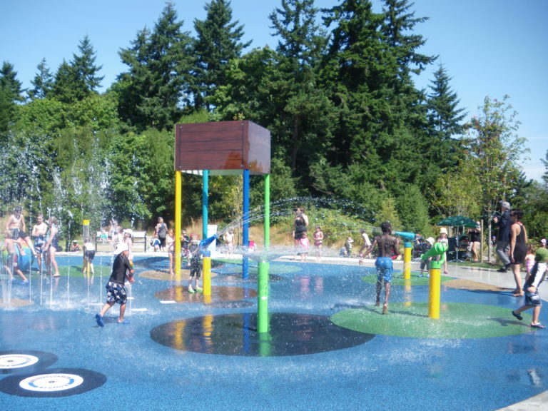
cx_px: 274
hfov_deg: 51.4
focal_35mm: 36
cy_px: 206
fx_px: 570
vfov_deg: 39.7
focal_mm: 6.3
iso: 64
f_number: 3.5
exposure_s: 1/320
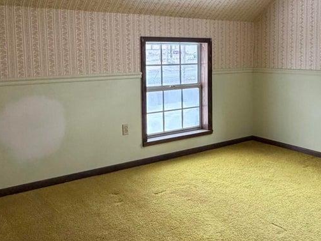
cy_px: 81
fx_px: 352
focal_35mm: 38
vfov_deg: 37.3
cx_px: 178
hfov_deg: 48.9
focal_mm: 2.22
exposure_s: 1/121
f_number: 2.2
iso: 320
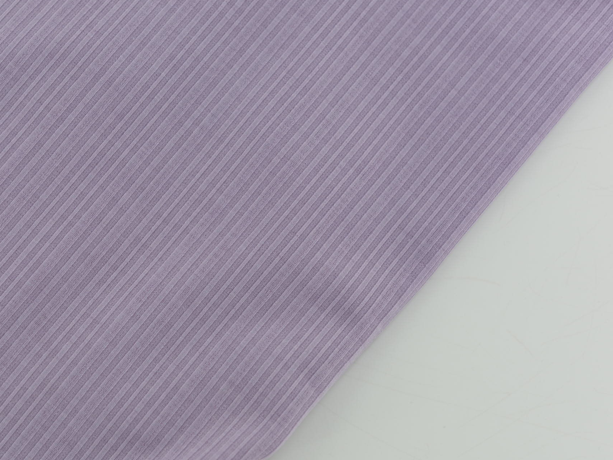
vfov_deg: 17.3
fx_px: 1505
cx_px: 114
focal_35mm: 85
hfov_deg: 22.7
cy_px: 289
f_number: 3.5
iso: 100
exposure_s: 1/200
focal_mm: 50
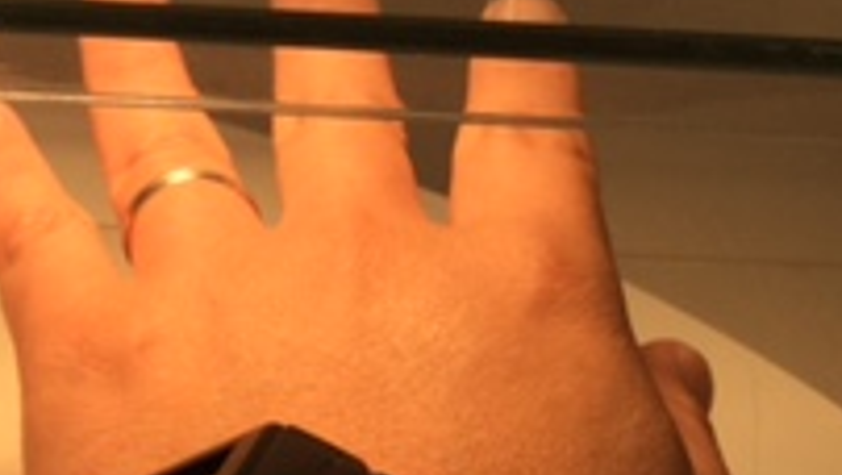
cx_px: -383
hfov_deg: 18.0
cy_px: 33
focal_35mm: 107
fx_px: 2391
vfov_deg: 11.3
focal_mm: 3.3
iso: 25
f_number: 2.4
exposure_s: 1/641
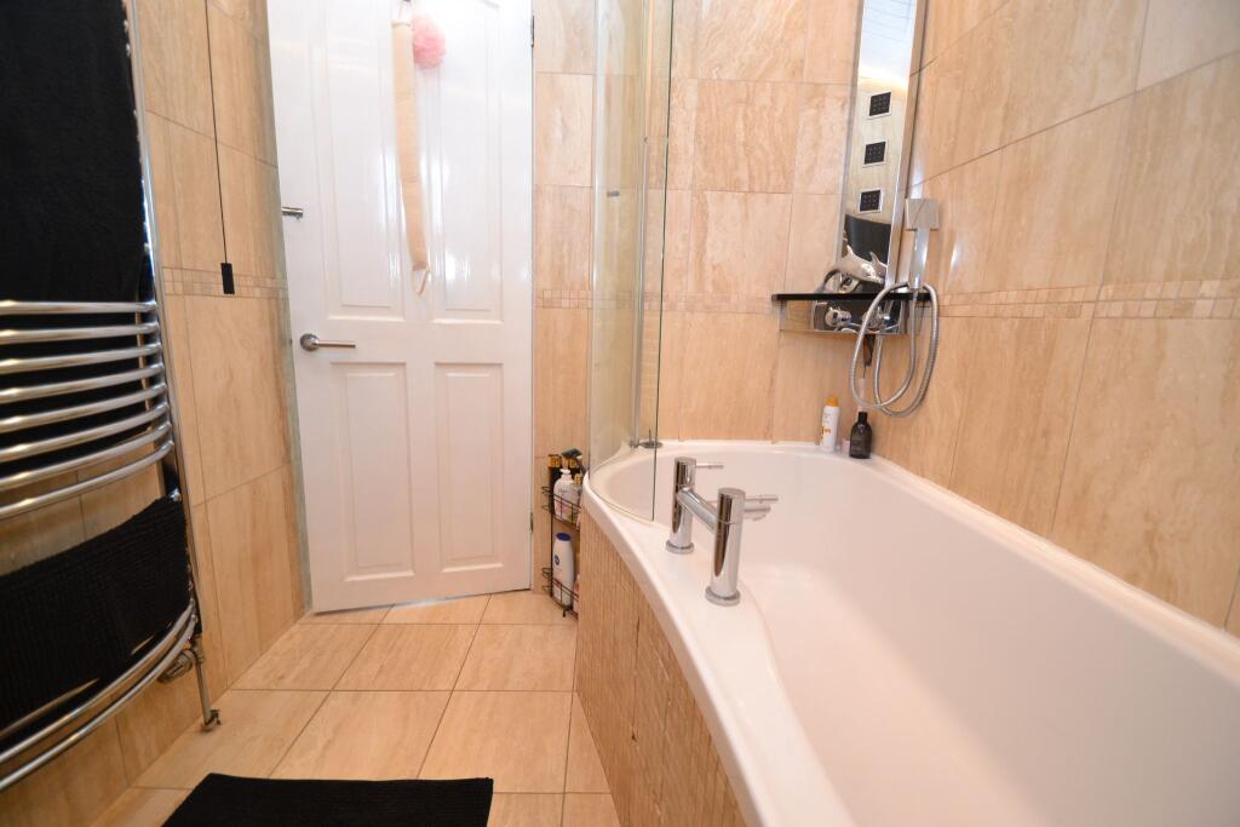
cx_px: 620
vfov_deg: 77.3
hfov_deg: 100.4
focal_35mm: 15
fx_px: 517
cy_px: 414
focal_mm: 10
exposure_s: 1/60
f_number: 3.5
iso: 900
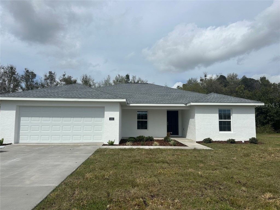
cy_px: 105
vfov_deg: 56.8
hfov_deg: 71.6
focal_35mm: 24
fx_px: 194
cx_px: 140
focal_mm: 6.86
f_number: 1.78
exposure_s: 1/10753
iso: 80
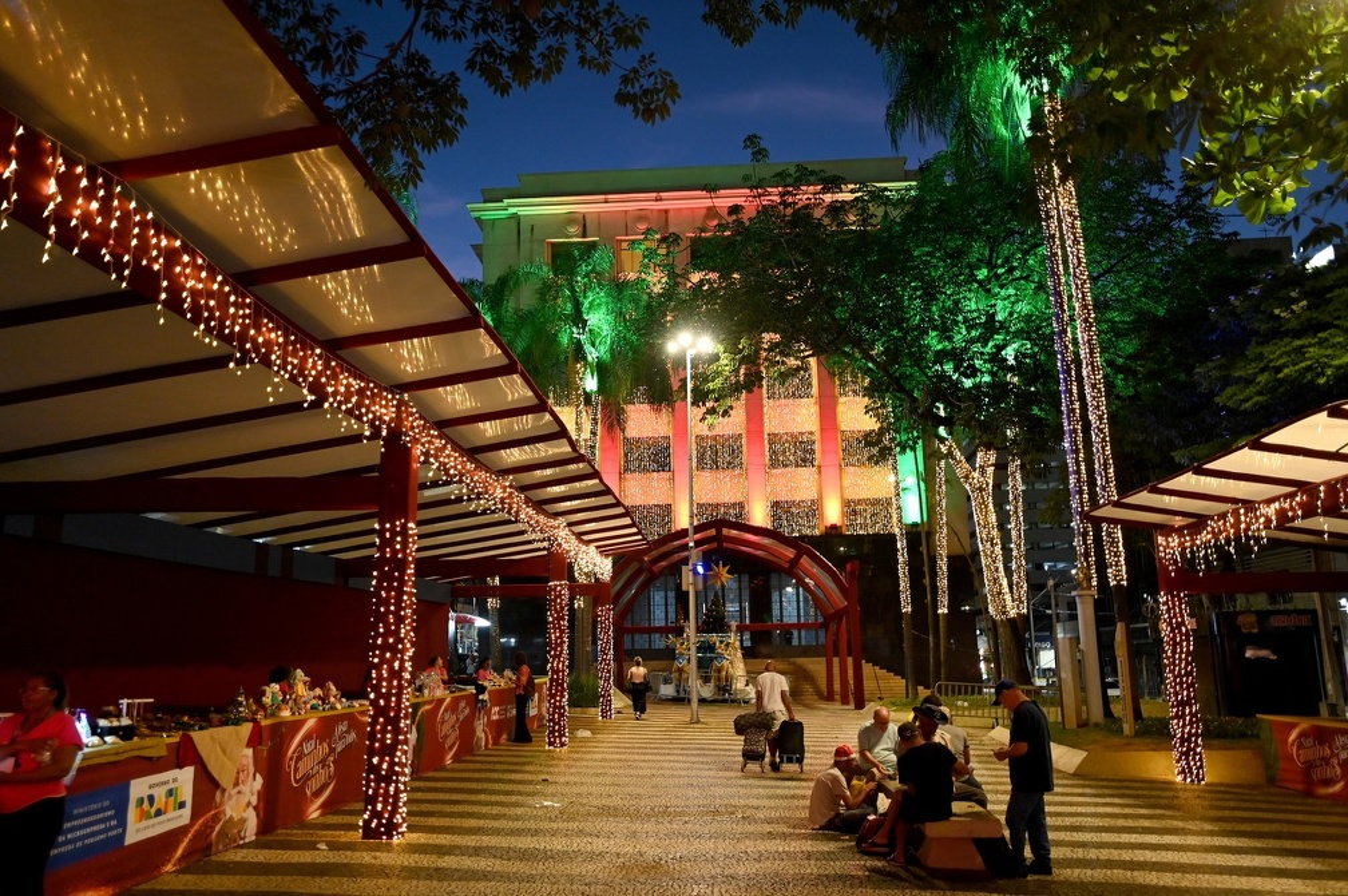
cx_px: 674
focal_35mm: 30
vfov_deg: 43.5
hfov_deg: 62.0
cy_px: 448
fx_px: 1122
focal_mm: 30
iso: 2500
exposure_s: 1/60
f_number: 3.2
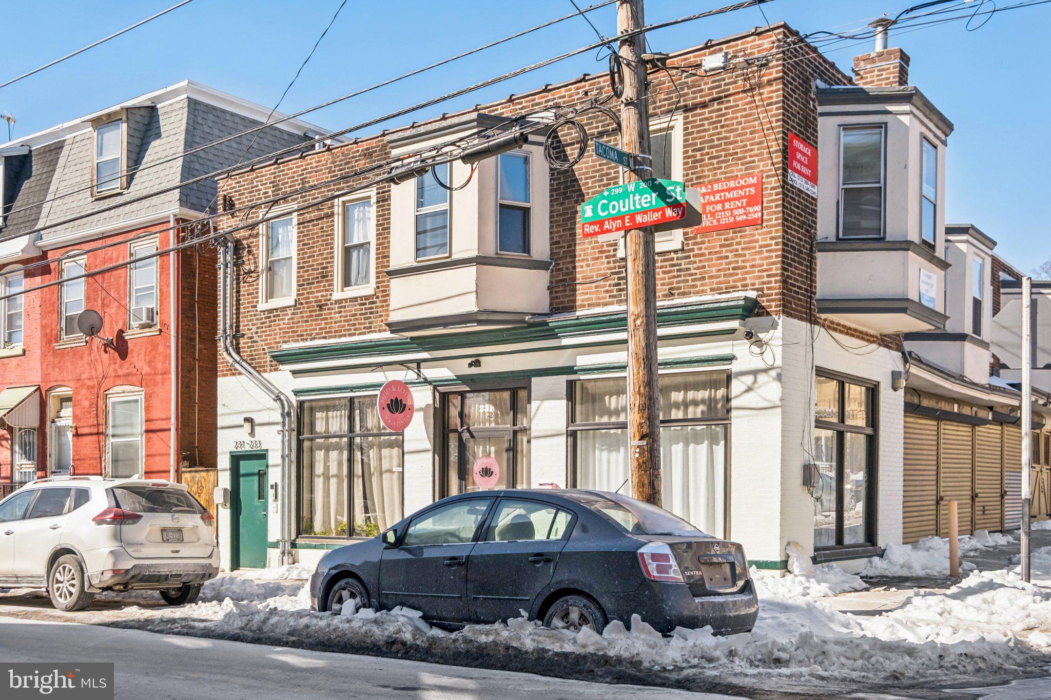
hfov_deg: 53.1
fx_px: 1051
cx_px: 526
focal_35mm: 36
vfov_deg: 36.9
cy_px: 350
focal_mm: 24
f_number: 8
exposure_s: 1/680
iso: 250
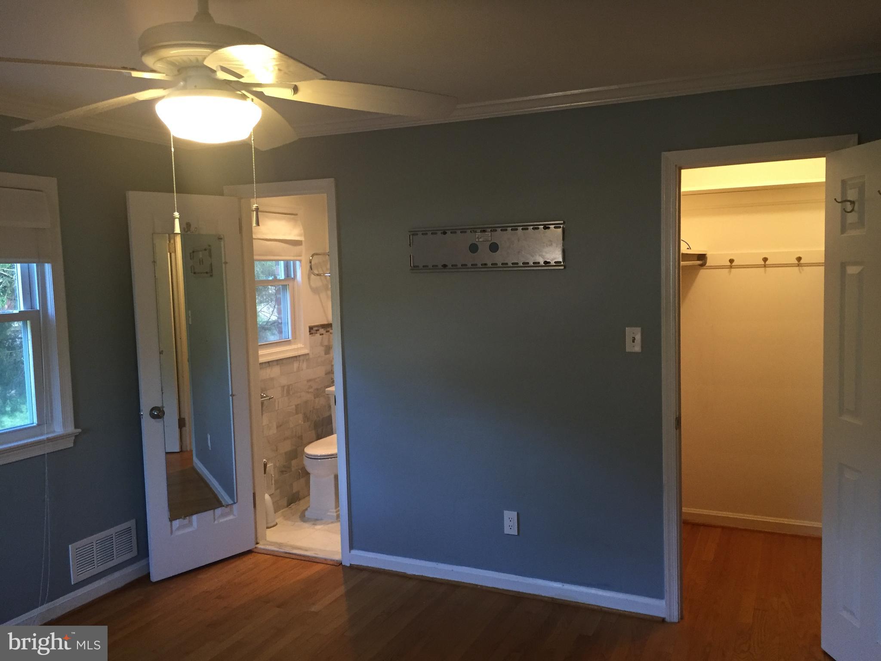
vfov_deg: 48.2
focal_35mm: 29
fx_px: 738
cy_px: 330
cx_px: 440
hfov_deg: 61.7
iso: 125
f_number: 2.2
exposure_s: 1/30
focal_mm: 4.15
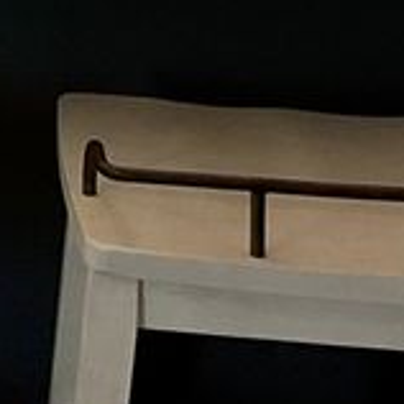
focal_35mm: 161
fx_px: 2126
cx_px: -478
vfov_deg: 9.9
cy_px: -450
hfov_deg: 9.9
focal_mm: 3
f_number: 1.8
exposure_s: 1/60
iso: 40
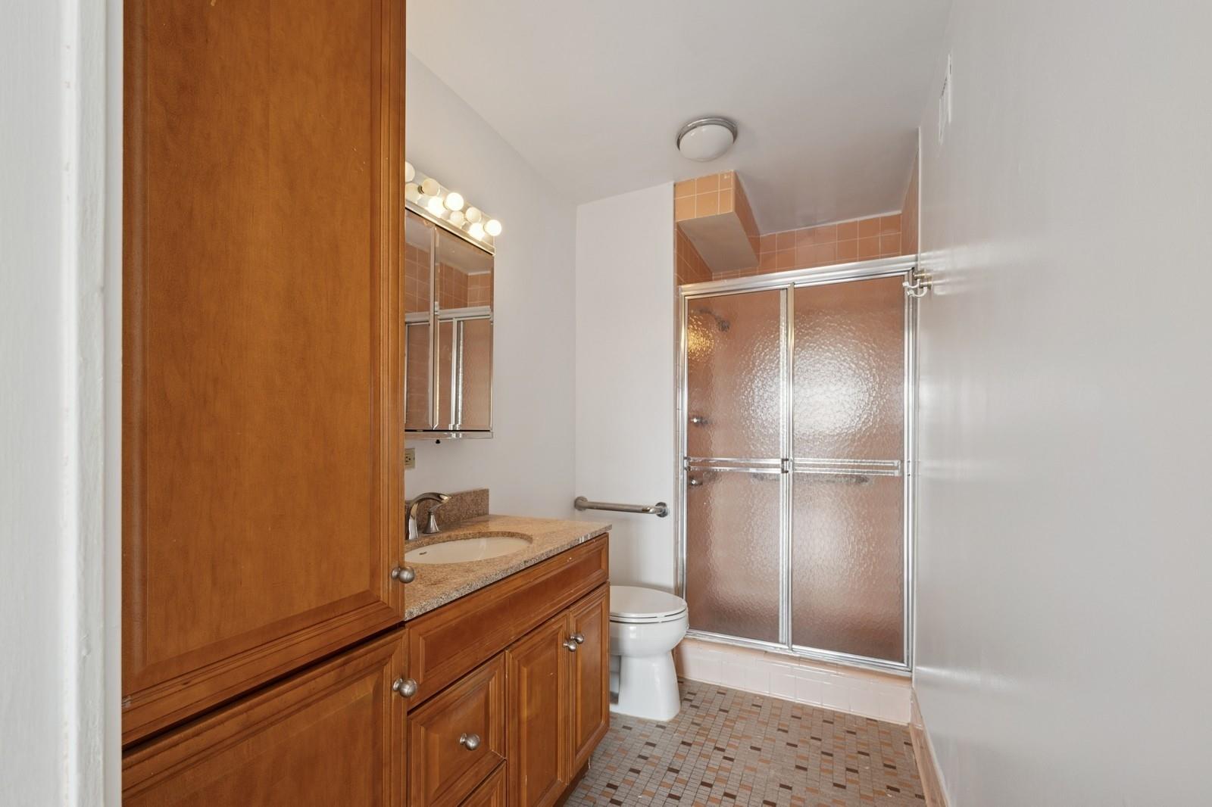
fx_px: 471
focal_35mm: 14
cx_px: 606
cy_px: 404
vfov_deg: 81.2
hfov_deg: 104.3
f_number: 8
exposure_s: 1/30
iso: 250
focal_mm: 14
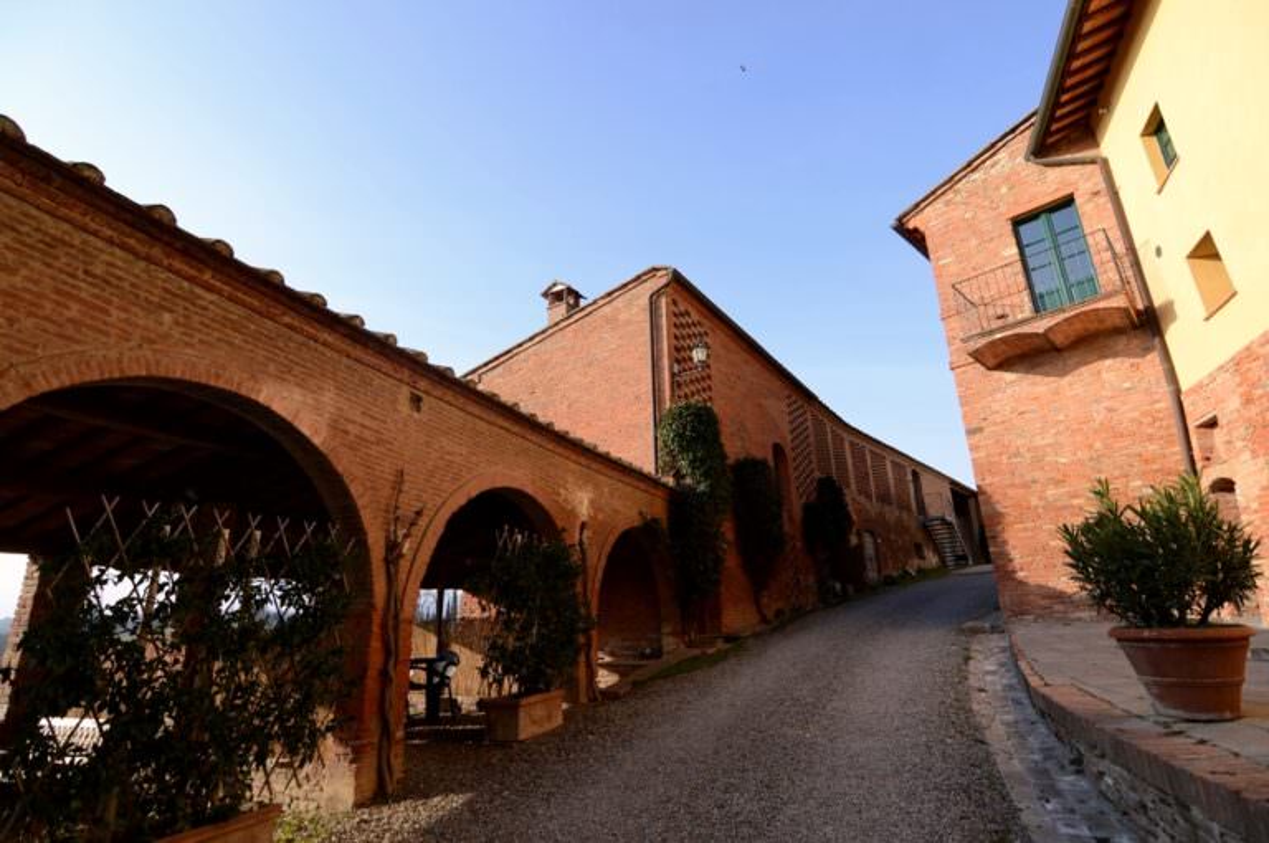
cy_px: 422
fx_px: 581
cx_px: 634
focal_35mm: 16
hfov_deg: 95.1
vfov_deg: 71.9
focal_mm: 11
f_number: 4.5
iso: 100
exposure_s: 1/500
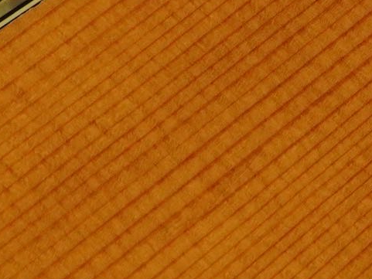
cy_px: 23
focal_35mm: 315
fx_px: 3386
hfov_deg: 6.2
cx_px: 483
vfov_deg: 4.7
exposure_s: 1/60
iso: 1250
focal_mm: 35
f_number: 11
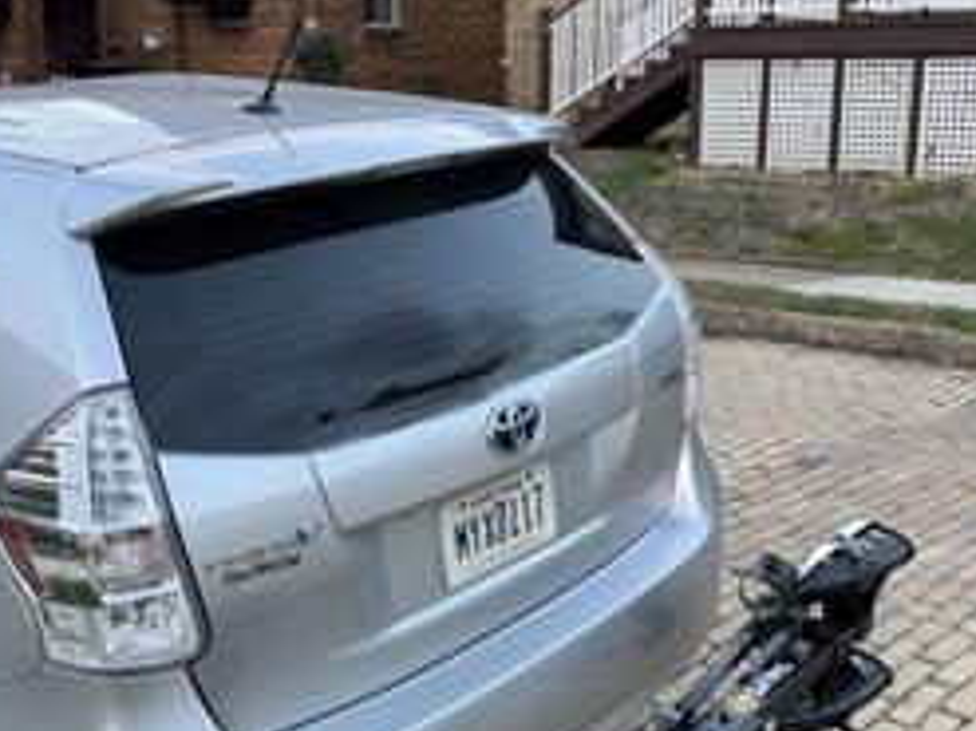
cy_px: 395
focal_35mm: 49
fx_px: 1381
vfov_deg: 29.6
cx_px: 502
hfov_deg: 38.9
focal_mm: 6.76
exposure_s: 1/121
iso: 125
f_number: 1.78
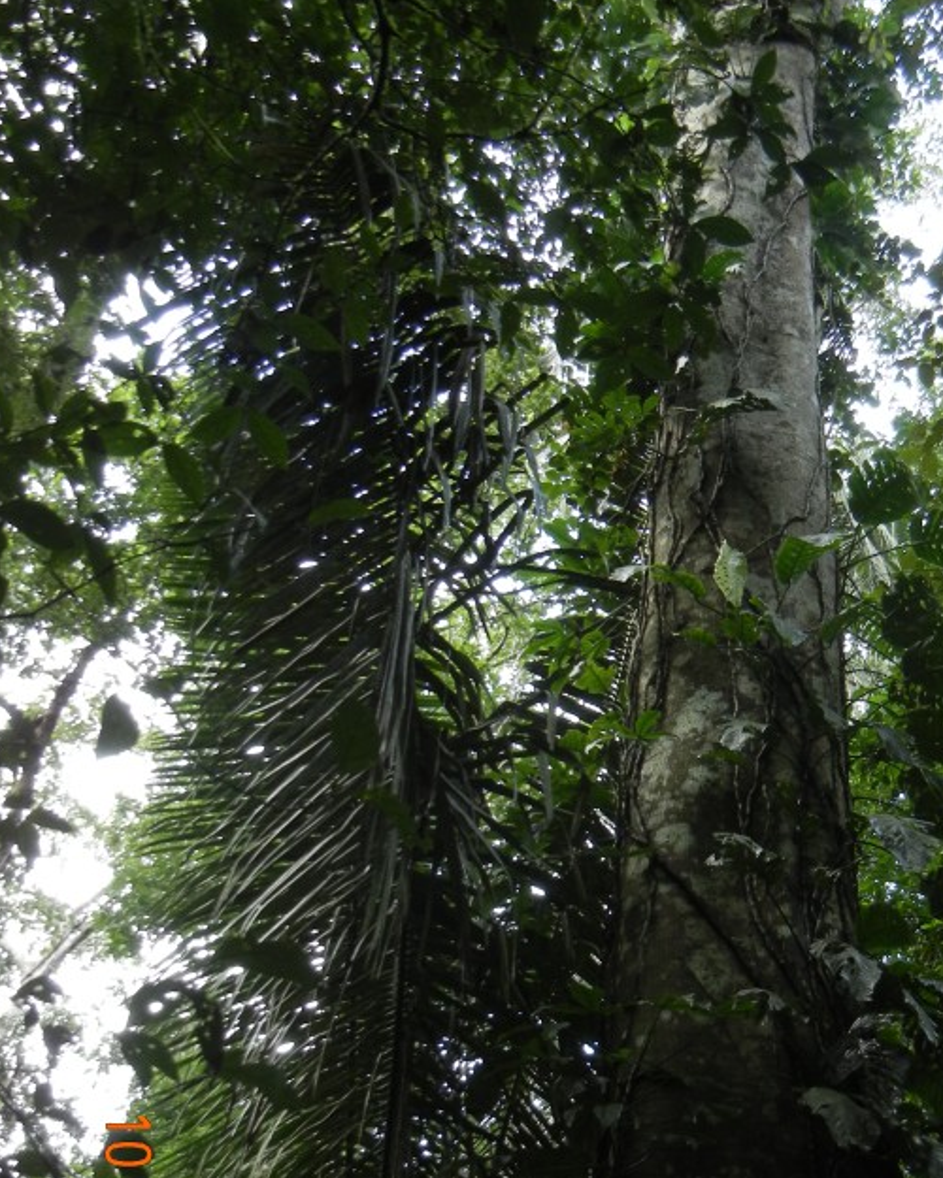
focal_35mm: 48
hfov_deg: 30.9
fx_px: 1675
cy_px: 739
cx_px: 702
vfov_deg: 38.5
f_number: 3.5
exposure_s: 1/51
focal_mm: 5.4
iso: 162
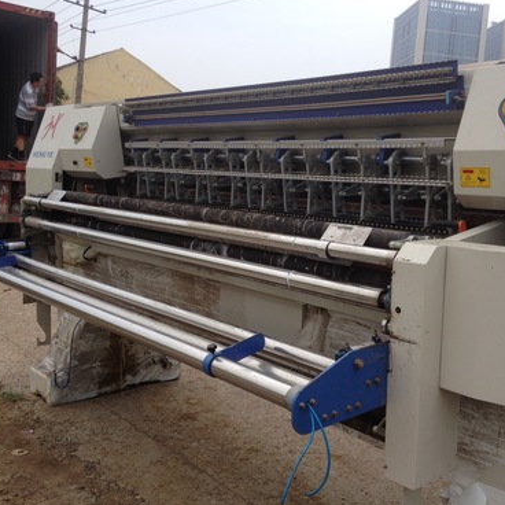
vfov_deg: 40.0
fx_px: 693
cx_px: 312
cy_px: 252
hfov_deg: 39.8
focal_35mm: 42
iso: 50
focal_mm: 4.28
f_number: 2.4
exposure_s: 1/849
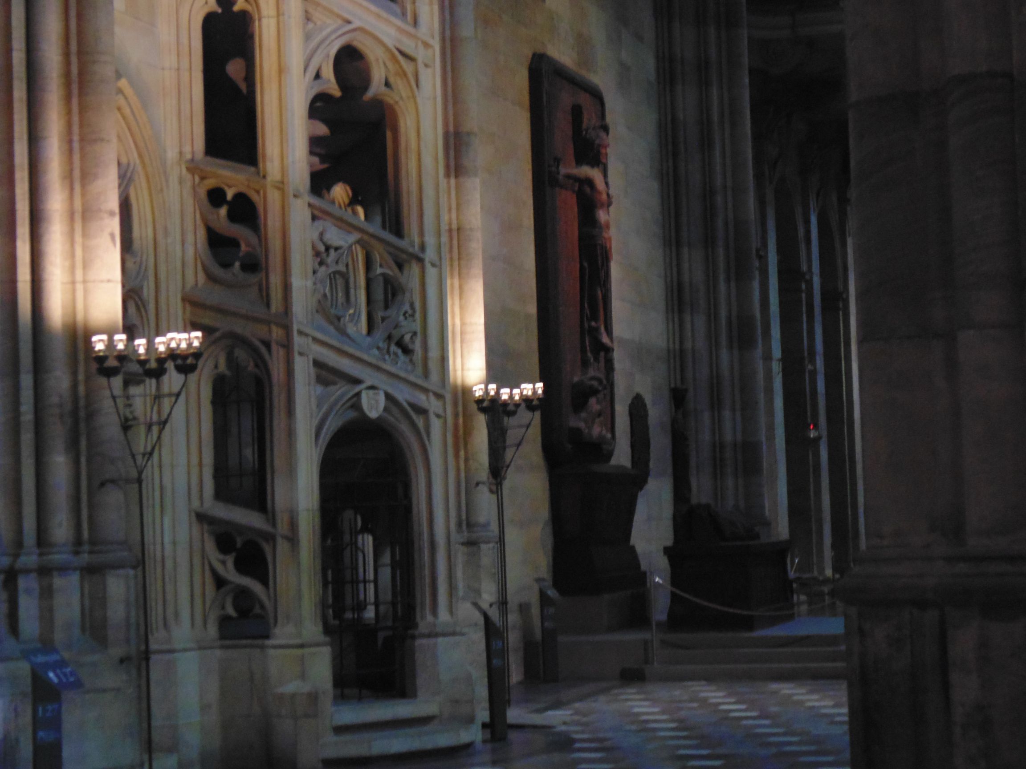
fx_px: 2401
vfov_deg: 18.2
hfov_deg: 24.1
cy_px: 384
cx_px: 513
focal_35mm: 81
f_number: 4.2
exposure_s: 1/8
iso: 400
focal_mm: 14.6
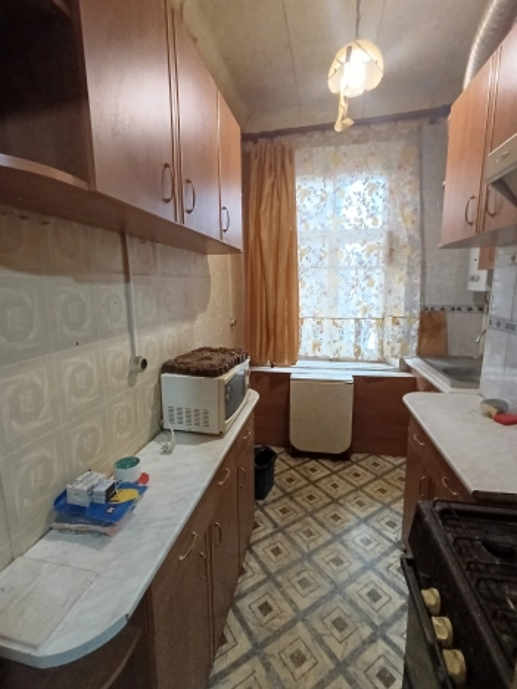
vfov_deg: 94.5
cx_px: 258
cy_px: 344
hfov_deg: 78.1
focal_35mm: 16
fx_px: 319
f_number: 2.2
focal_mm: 1.65
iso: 500
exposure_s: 1/33.3
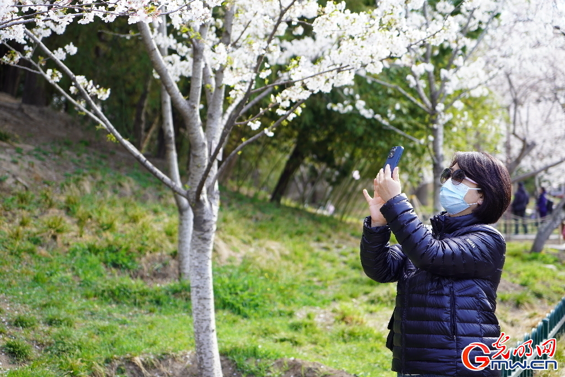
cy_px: 188
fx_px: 1099
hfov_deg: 28.8
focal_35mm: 70
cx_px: 282
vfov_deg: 19.5
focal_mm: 70
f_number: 4
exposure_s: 1/80
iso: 100
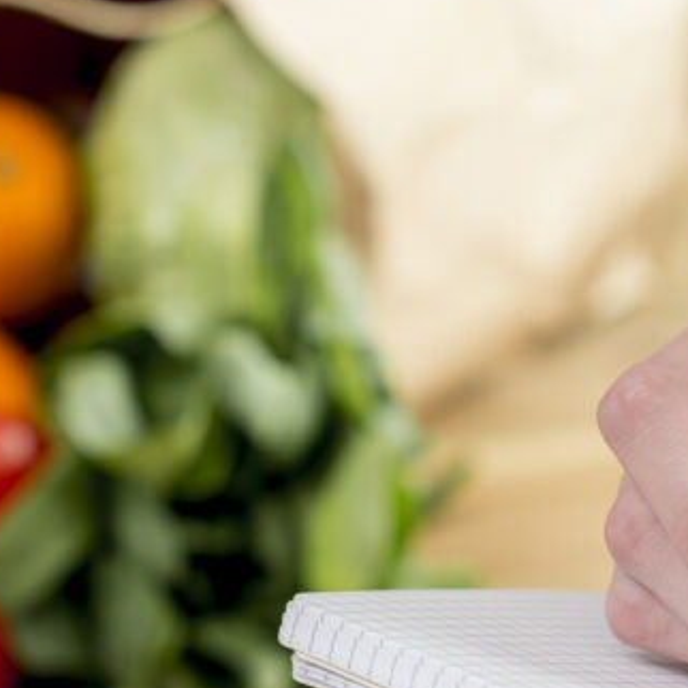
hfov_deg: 12.9
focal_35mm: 135
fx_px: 3036
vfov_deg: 12.9
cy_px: 356
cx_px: 378
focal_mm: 50
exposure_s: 1/160
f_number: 4
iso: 160
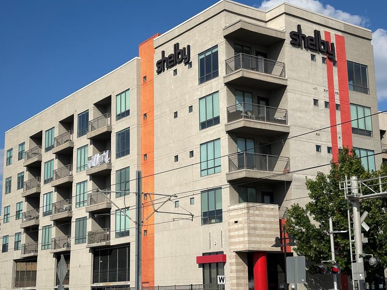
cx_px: 207
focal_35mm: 57
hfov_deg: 33.8
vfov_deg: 25.7
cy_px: 147
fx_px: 637
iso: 64
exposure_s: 1/6623
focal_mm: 6.86
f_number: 1.78
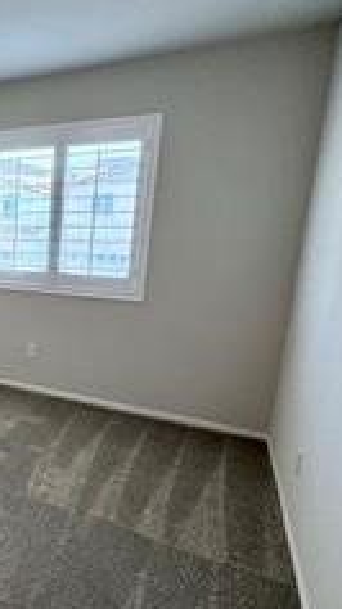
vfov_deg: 66.1
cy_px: 302
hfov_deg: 29.6
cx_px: -131
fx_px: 468
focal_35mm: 29
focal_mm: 2.22
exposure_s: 1/120
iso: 64
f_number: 2.2
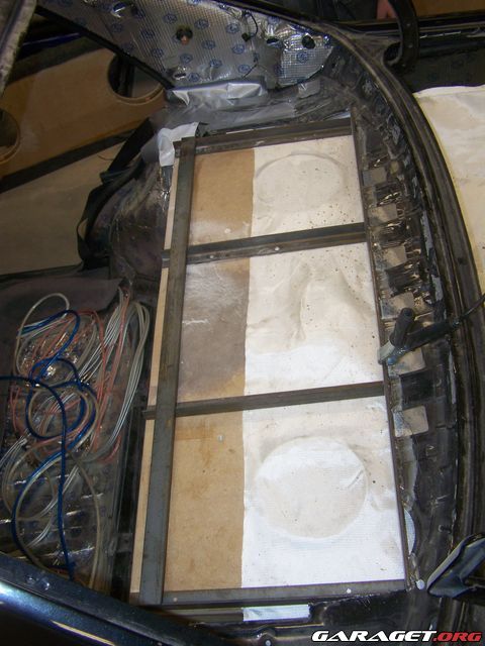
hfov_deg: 37.7
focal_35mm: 38
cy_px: 323
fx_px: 710
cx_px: 242
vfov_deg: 49.0
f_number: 2.8
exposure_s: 1/60
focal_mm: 6.3
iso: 80
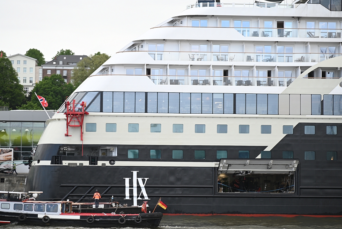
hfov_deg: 17.0
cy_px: 114
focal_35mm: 120
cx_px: 171
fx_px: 1141
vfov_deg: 11.4
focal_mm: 120
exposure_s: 1/160
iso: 100
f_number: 4
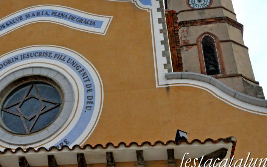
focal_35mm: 62
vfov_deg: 20.8
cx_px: 93
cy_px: 45
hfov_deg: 32.7
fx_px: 451
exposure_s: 1/400
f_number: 20
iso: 1600
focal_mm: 28
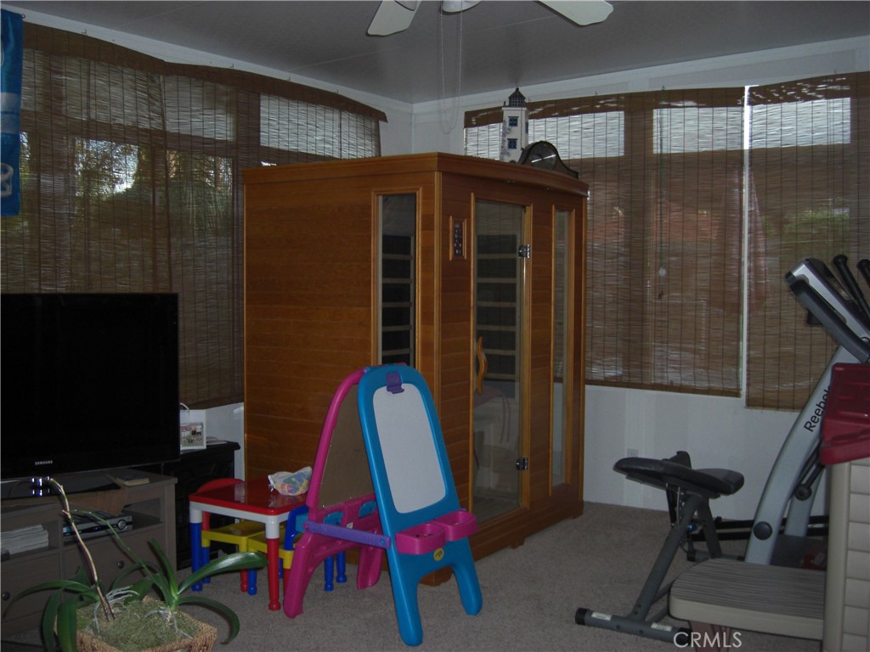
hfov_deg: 49.0
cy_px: 326
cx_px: 435
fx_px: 955
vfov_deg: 37.7
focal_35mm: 38
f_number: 2.8
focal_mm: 7.9
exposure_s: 1/60
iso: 200
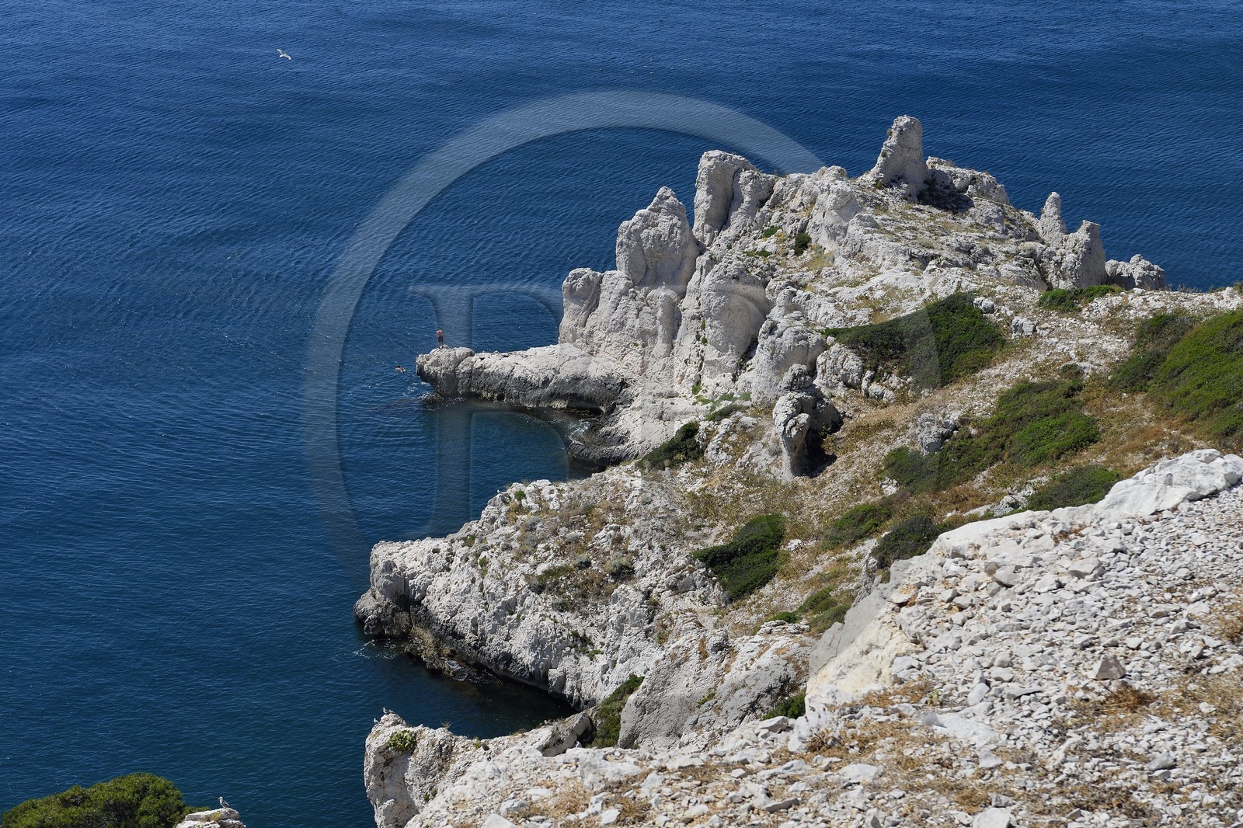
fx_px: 2416
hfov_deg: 28.8
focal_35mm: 70
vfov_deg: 19.4
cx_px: 622
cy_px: 414
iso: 200
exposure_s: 1/400
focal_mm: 70
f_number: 13
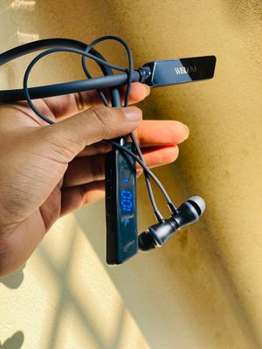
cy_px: 174
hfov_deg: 22.9
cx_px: 131
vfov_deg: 30.3
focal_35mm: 64
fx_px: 646
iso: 64
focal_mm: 7.5
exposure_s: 1/121
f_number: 2.2
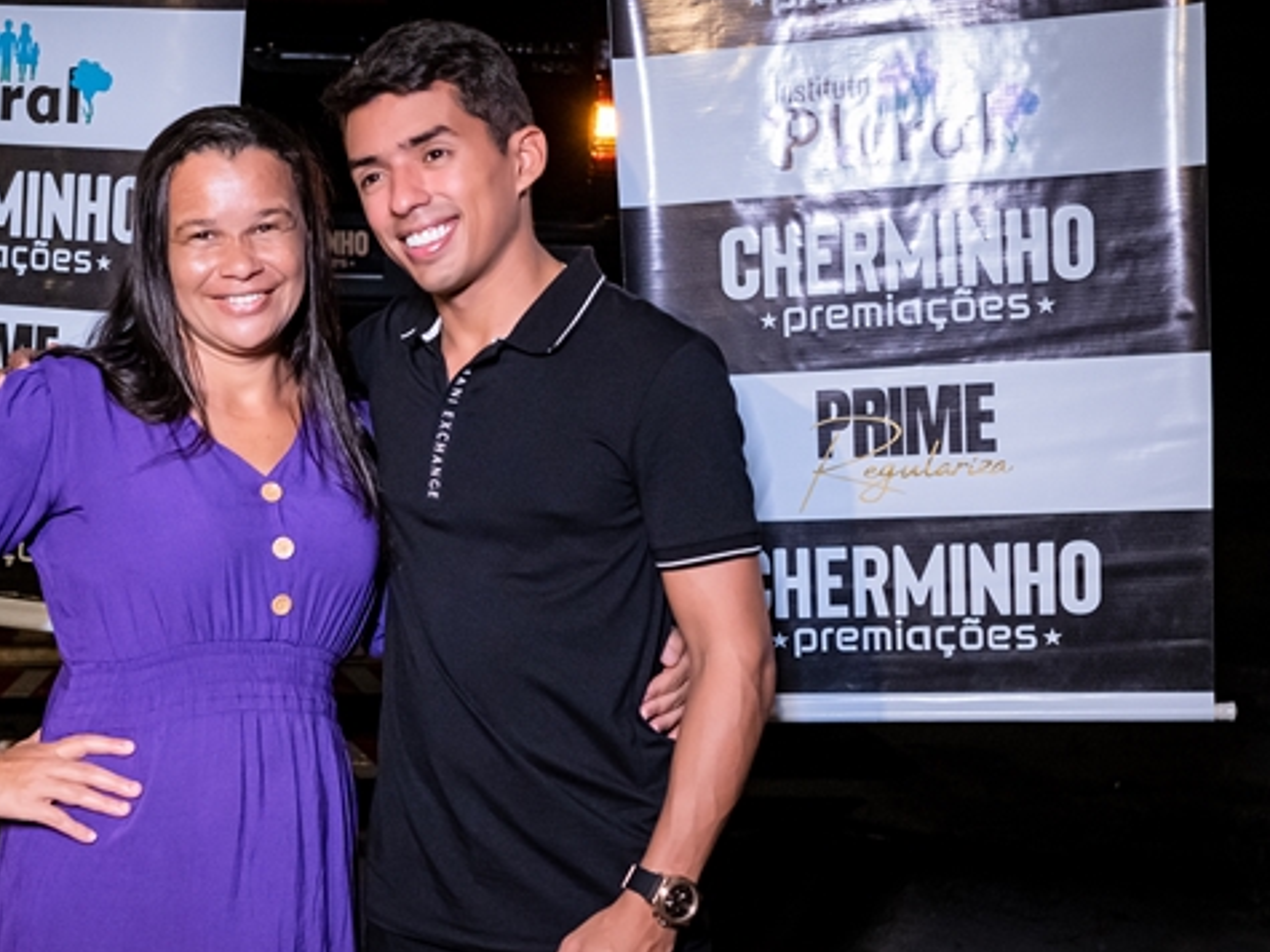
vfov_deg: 27.0
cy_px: 570
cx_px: 317
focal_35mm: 54
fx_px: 1981
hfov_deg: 34.8
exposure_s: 1/320
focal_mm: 24
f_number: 2.8
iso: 2000
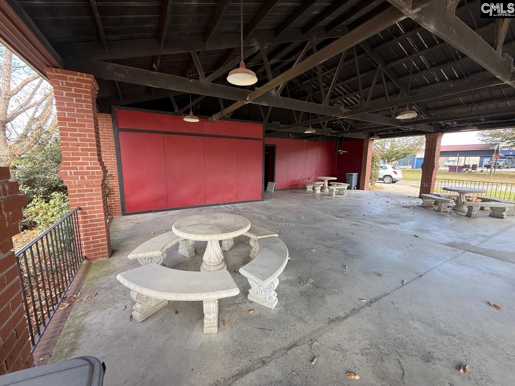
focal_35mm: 14
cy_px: 193
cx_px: 258
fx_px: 208
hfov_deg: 102.1
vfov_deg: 85.7
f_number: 2.2
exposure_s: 1/99
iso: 80
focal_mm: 2.22
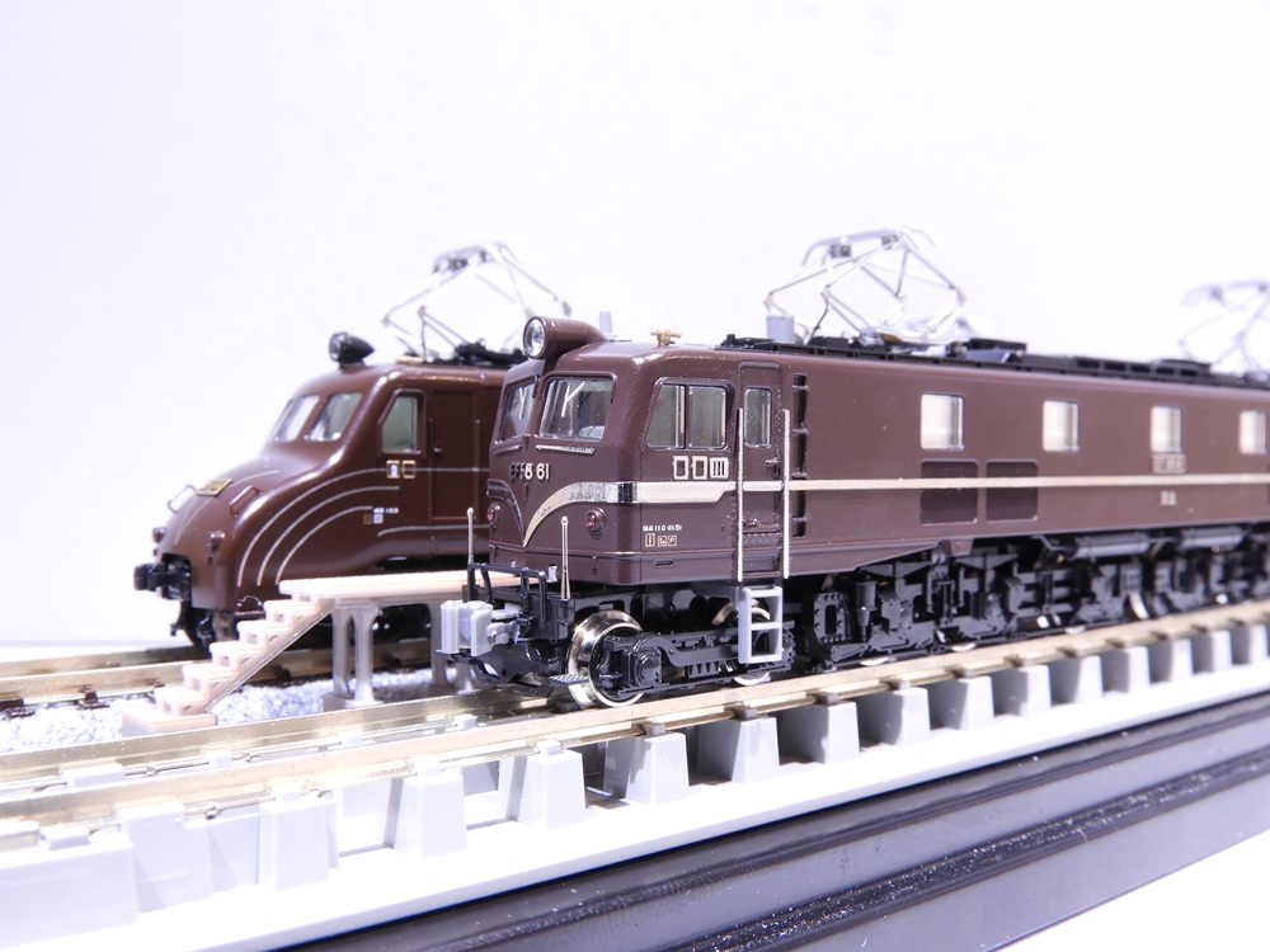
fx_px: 1211
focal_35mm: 33
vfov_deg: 42.9
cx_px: 635
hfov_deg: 55.4
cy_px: 476
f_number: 5.7
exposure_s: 1/2.5
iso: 100
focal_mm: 5.9
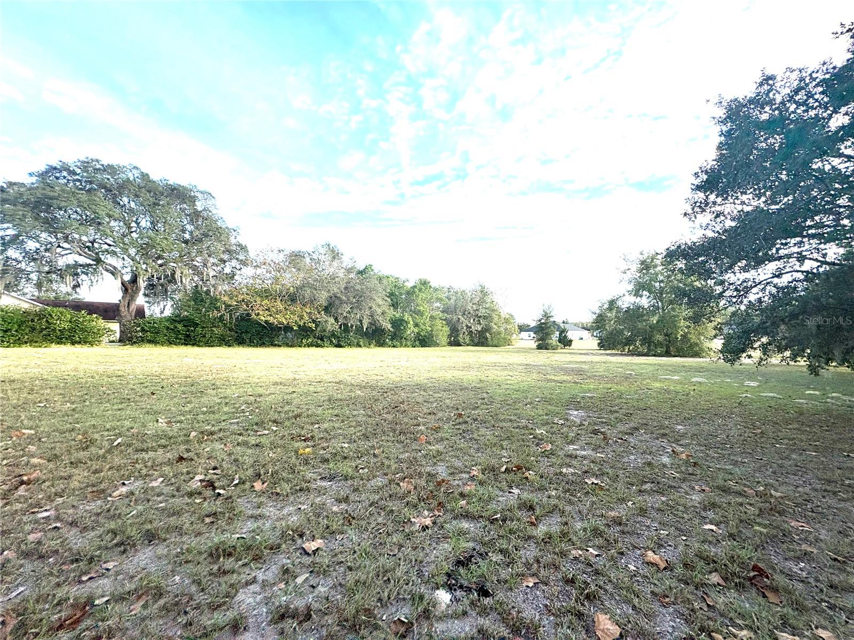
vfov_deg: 85.7
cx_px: 427
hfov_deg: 102.1
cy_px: 320
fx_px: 345
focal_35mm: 14
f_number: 2.2
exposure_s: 1/1143
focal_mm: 2.22
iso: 50
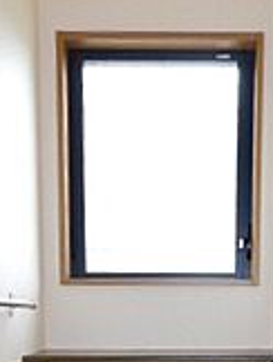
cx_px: 204
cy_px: 427
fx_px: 713
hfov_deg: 21.5
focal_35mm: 68
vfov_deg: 25.7
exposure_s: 1/30
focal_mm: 4
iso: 200
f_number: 3
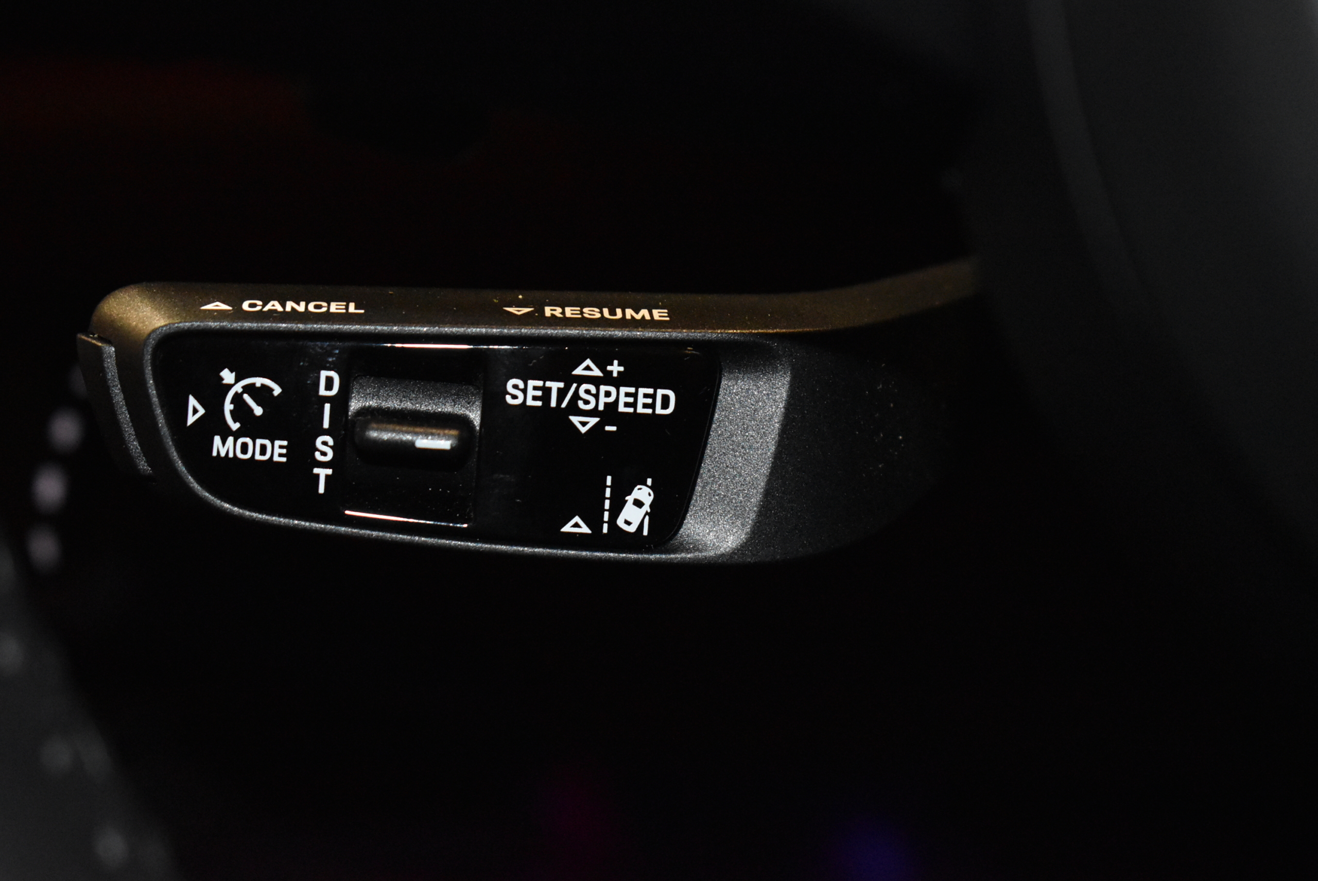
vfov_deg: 16.6
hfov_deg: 24.6
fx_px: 3023
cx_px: 659
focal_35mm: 82
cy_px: 440
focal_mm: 55
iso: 4500
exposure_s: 1/100
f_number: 5.6
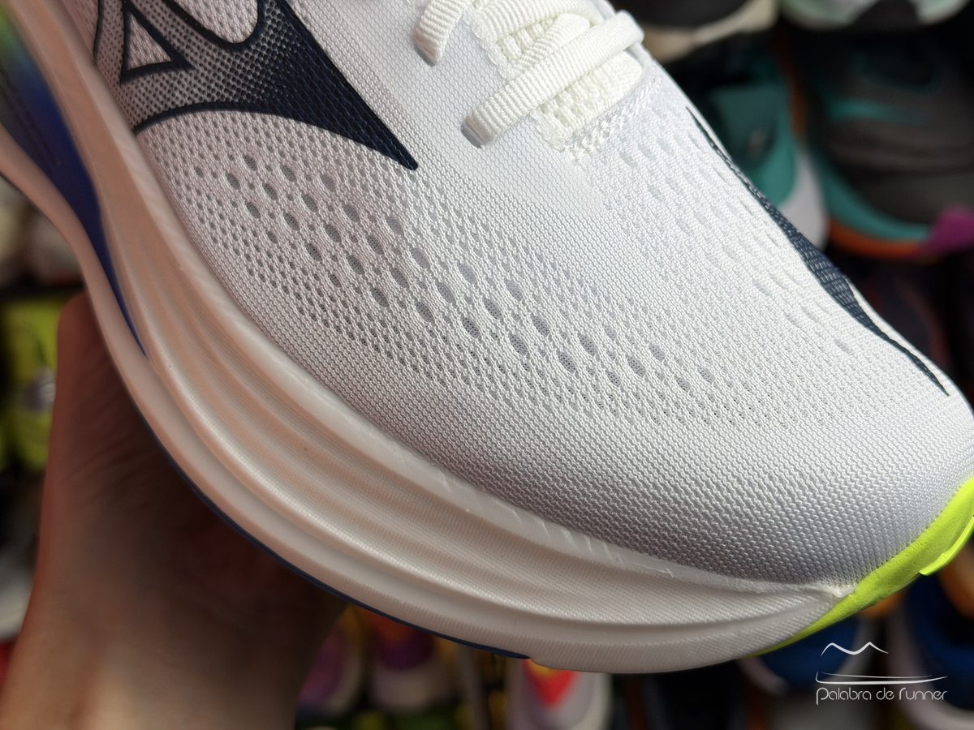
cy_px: 365
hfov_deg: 39.7
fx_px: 1351
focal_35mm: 48
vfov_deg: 30.3
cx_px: 487
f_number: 1.78
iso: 50
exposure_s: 1/100
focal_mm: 6.76
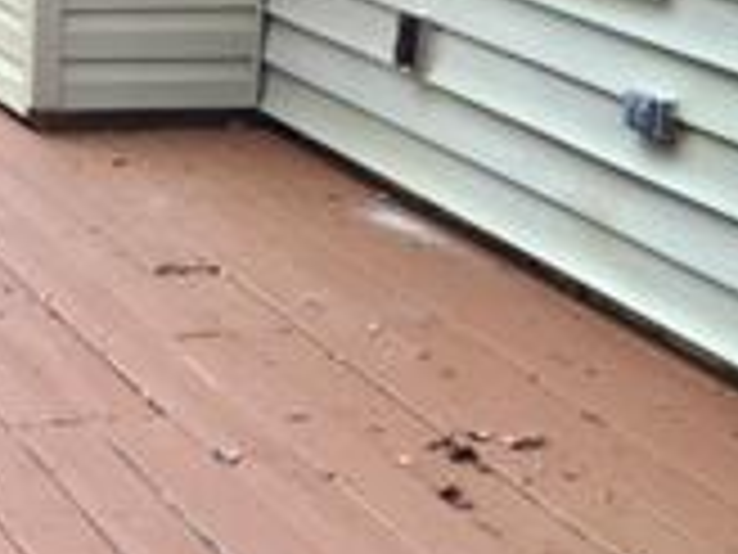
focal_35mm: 113
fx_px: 2409
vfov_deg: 13.1
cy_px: 252
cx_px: -320
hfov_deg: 16.1
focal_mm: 4.15
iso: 40
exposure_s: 1/100
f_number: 2.2
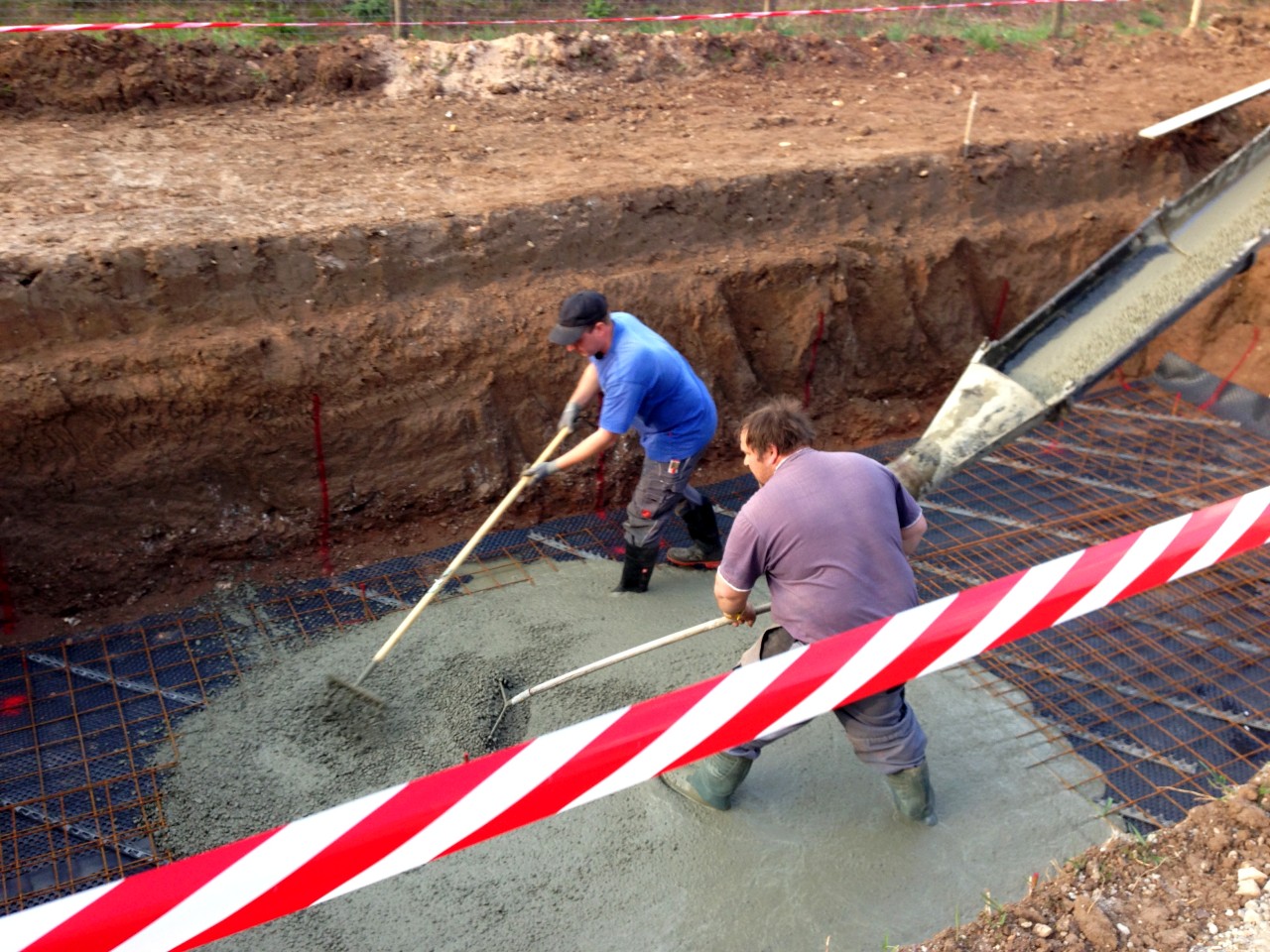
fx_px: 1211
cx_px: 635
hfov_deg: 55.4
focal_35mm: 33
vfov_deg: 42.9
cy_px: 476
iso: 50
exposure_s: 1/134
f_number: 2.4
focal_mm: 4.12
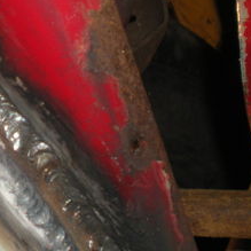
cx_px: -9
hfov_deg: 17.3
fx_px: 804
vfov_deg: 17.7
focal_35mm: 98
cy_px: 123
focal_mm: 6.3
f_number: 3.1
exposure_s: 1/60
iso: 64
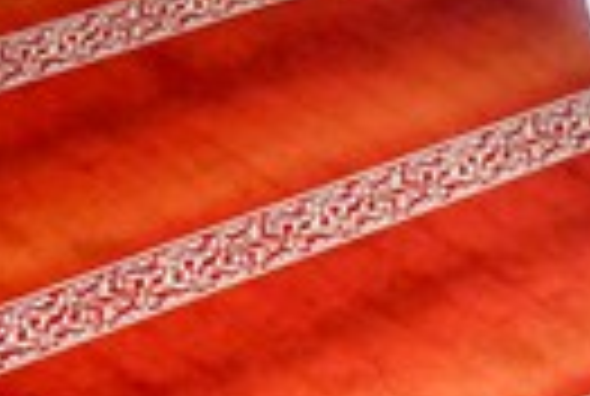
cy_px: 828
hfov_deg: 10.7
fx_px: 3154
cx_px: 248
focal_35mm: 192
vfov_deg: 6.9
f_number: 3.2
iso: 1250
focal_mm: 42
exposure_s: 1/250
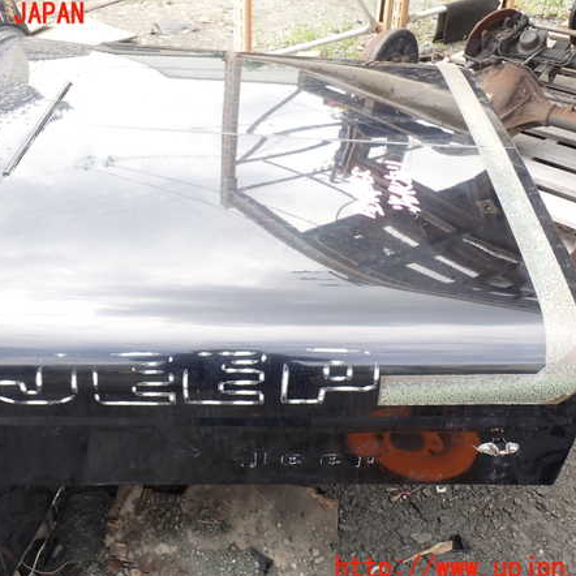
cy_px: 292
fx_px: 678
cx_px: 238
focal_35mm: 36
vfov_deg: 46.0
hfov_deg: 45.9
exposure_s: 1/160
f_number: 3.2
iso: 100
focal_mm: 5.4
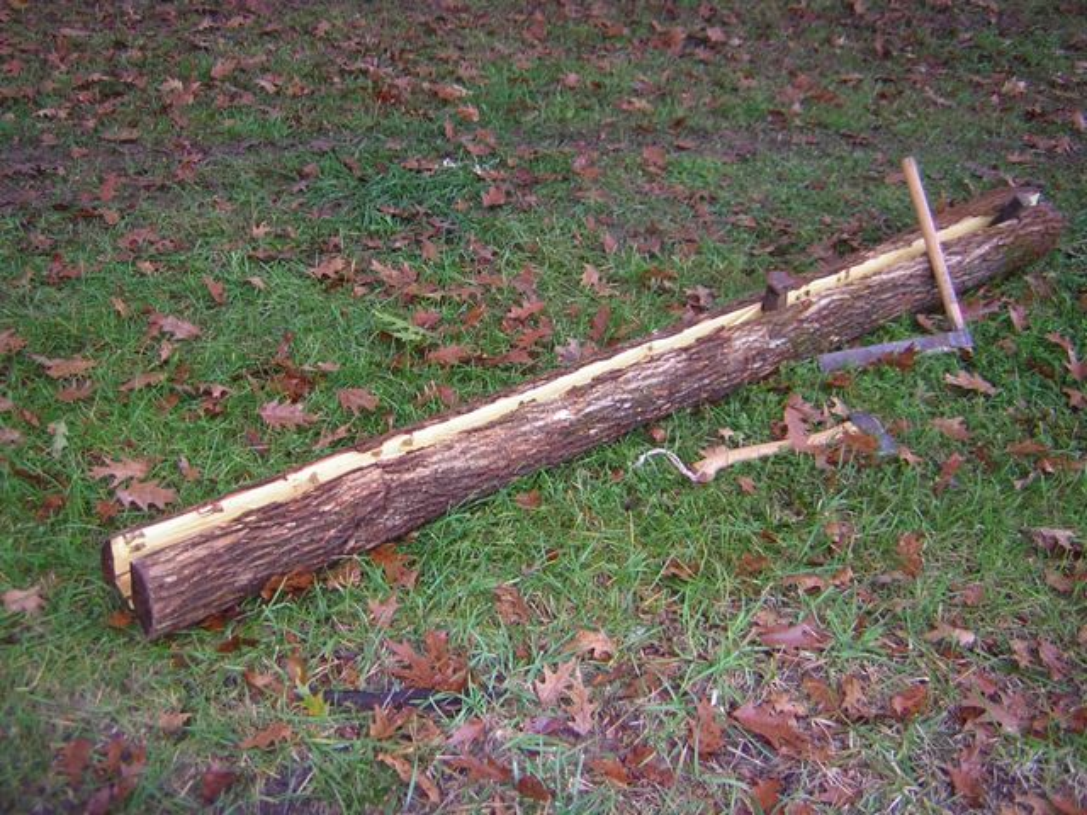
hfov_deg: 51.4
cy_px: 408
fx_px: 1130
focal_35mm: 36
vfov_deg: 39.7
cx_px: 544
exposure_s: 1/30
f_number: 2.6
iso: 51
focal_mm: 4.7
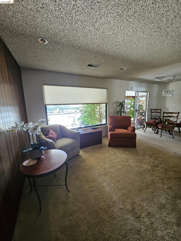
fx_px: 91
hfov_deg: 89.9
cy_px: 120
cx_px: 90
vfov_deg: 106.2
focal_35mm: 13
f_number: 2.2
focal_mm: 1.7
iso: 320
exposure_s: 1/30
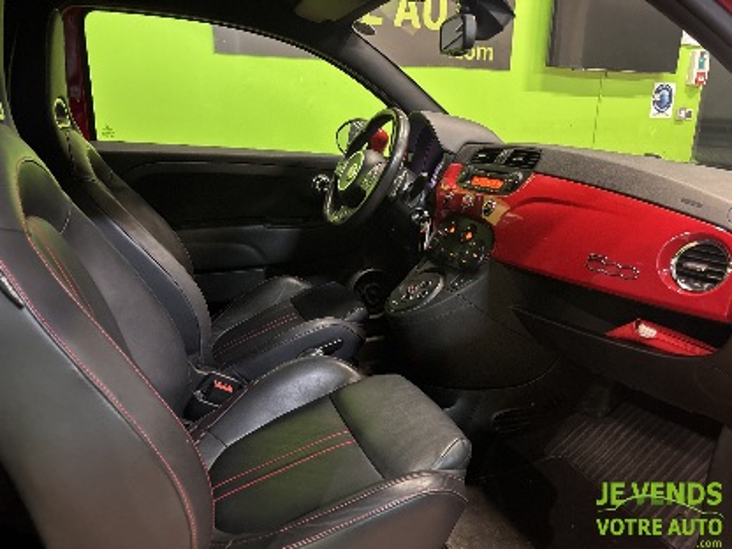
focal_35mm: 26
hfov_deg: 67.3
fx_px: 550
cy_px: 274
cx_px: 366
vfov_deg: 53.1
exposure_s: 1/25
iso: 640
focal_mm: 5.96
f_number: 1.6
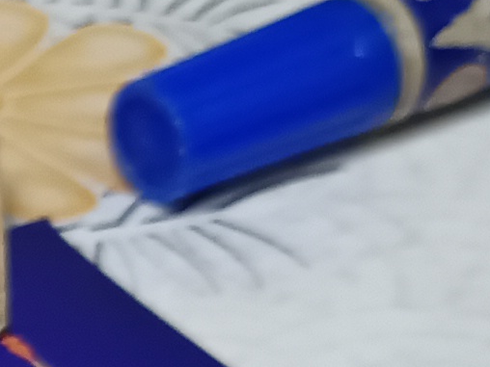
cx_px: -803
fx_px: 2675
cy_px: 756
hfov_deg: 9.1
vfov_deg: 7.5
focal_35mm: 189
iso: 1075
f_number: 1.7
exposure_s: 1/25
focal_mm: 5.31
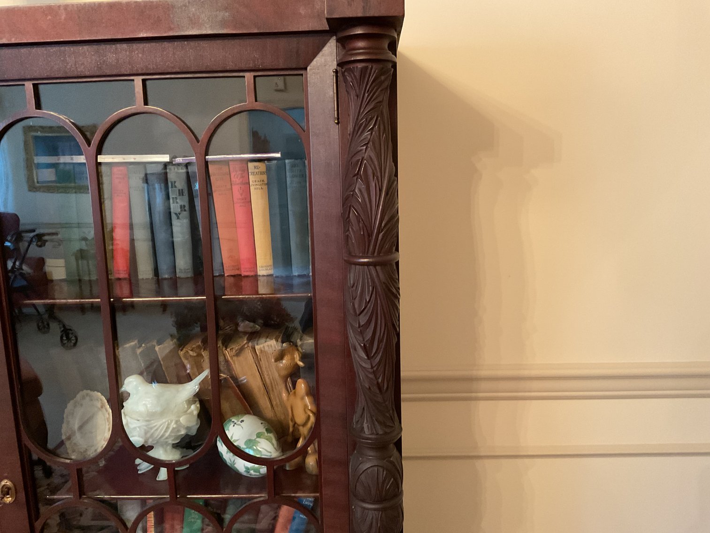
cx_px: 355
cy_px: 266
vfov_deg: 48.2
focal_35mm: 29
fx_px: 595
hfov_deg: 61.7
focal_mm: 3
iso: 250
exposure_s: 1/30
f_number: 1.8
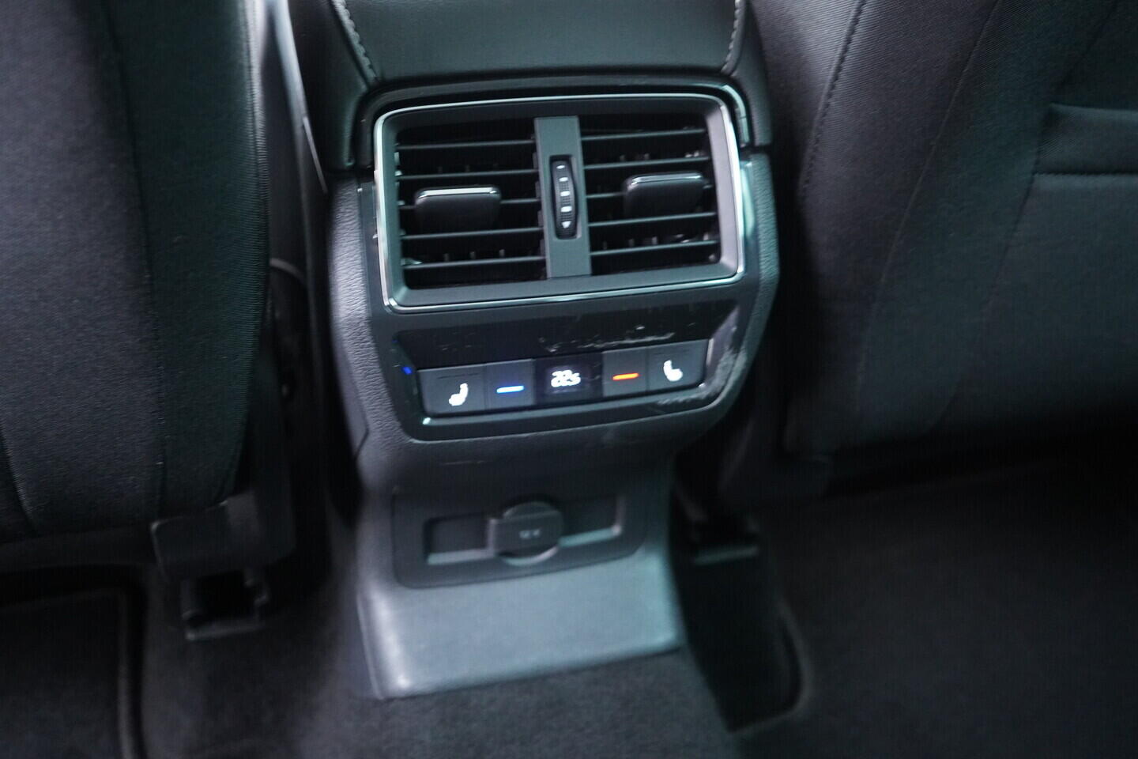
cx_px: 569
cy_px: 380
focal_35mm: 36
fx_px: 1138
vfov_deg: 36.9
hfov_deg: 53.1
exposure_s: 1/40
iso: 4000
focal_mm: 24
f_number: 2.8
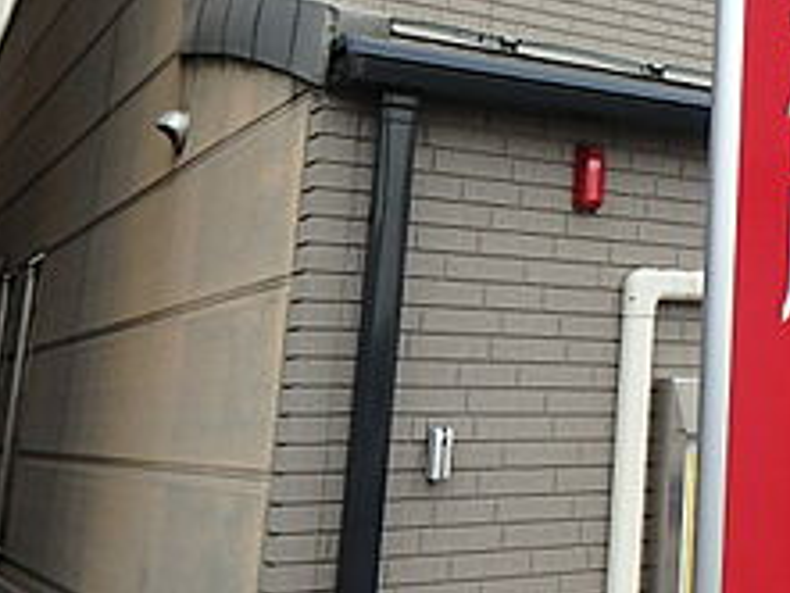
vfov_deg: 24.4
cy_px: 113
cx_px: 1022
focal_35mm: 59
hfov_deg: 27.4
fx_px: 1347
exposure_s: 1/500
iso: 125
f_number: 3.5
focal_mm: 3.7
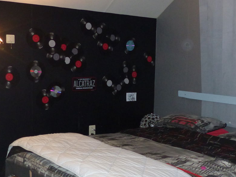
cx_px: 131
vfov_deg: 27.5
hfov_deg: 36.1
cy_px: 108
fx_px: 361
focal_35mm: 53
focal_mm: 4.7
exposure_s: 1/40
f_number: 2.8
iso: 400
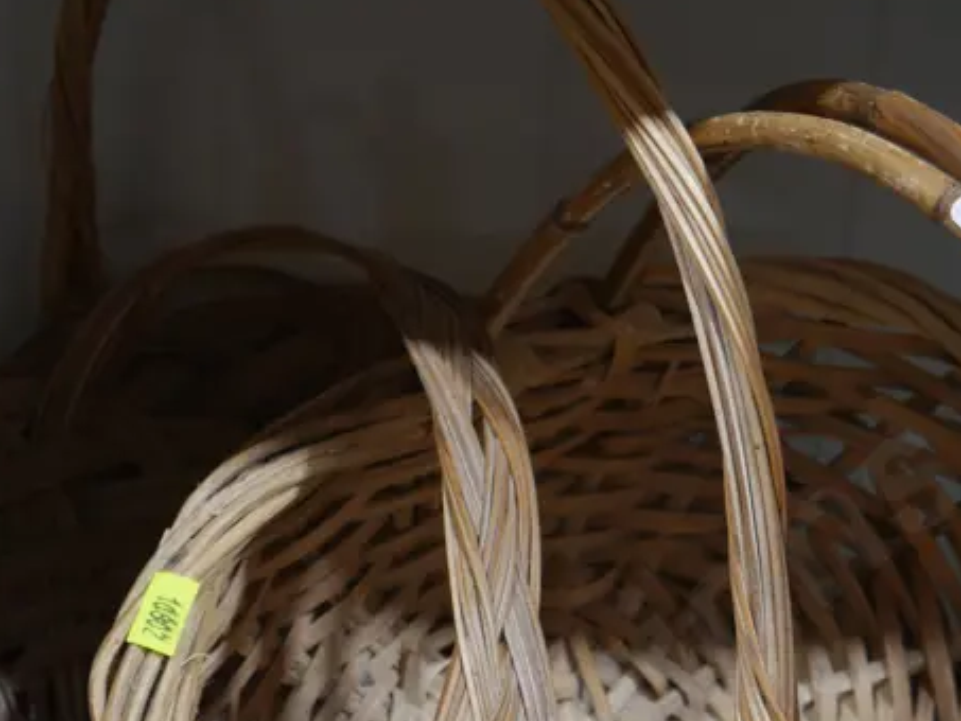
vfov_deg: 15.2
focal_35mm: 95
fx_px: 2638
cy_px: 798
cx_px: 486
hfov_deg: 20.6
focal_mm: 21
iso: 500
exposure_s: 1/60
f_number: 4.6
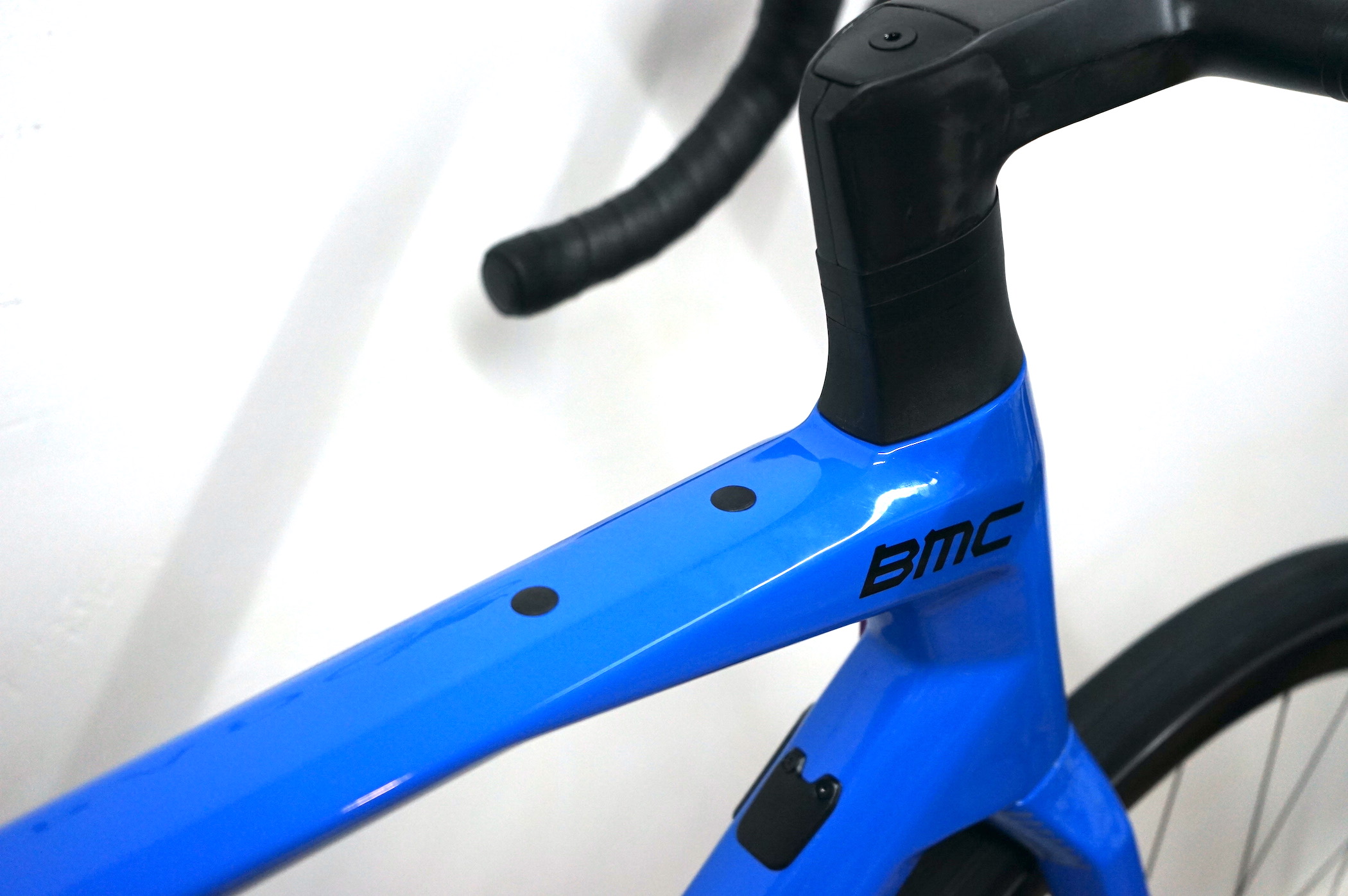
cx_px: 674
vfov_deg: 30.5
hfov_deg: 44.5
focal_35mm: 44
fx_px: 1646
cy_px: 448
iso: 1600
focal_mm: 44
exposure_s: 1/160
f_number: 4.5
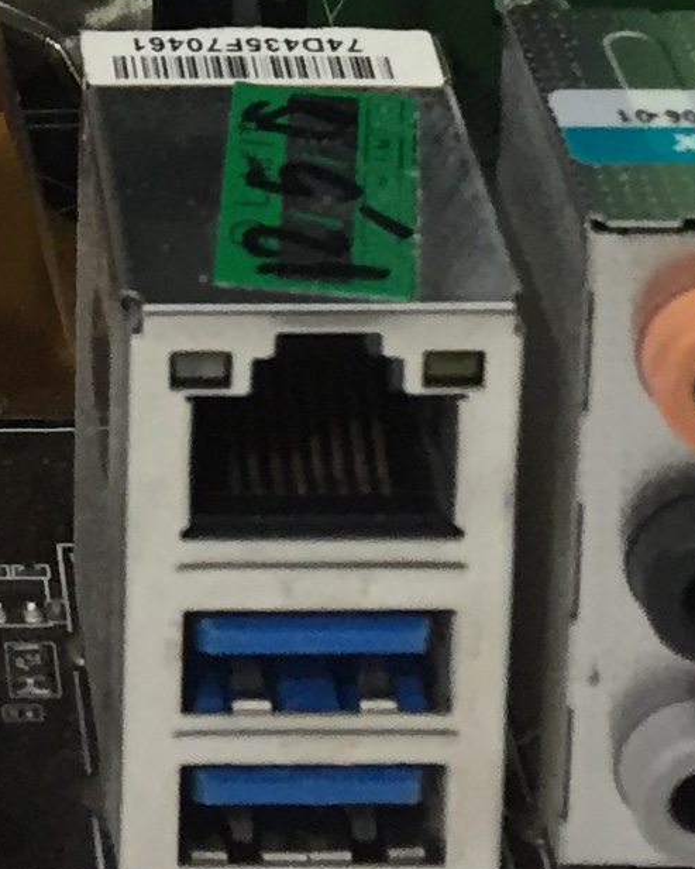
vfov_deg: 11.9
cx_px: -231
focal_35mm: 150
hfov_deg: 10.1
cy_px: -680
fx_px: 3856
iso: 125
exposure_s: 1/33
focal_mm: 4.15
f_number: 2.2
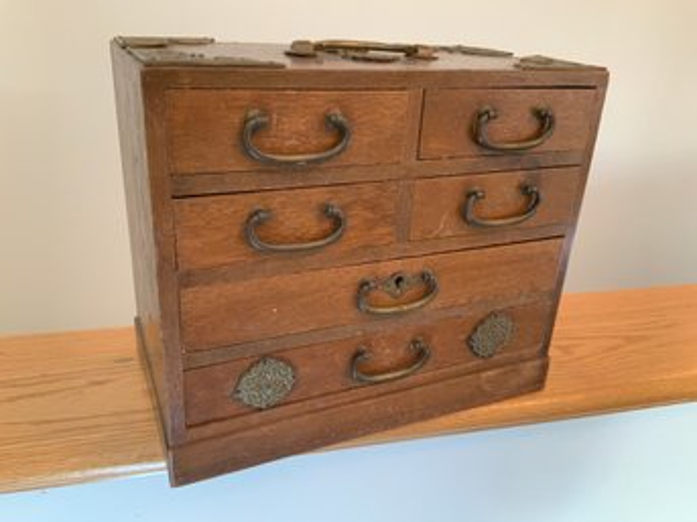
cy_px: 261
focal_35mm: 29
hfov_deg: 61.7
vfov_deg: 48.2
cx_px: 348
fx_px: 584
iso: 200
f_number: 1.8
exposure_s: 1/60
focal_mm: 3
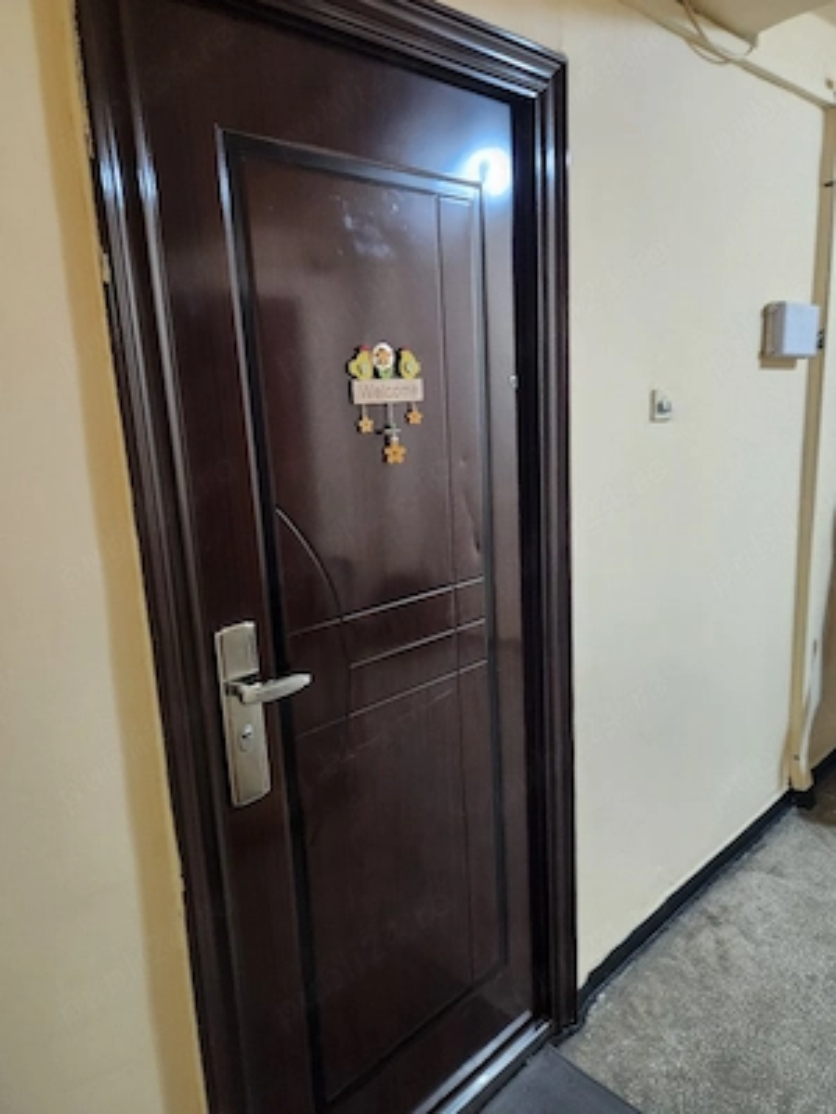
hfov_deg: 58.9
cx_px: 418
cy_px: 557
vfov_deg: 73.9
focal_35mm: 23
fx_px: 741
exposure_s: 1/25.1
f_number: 1.8
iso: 800
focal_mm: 5.4
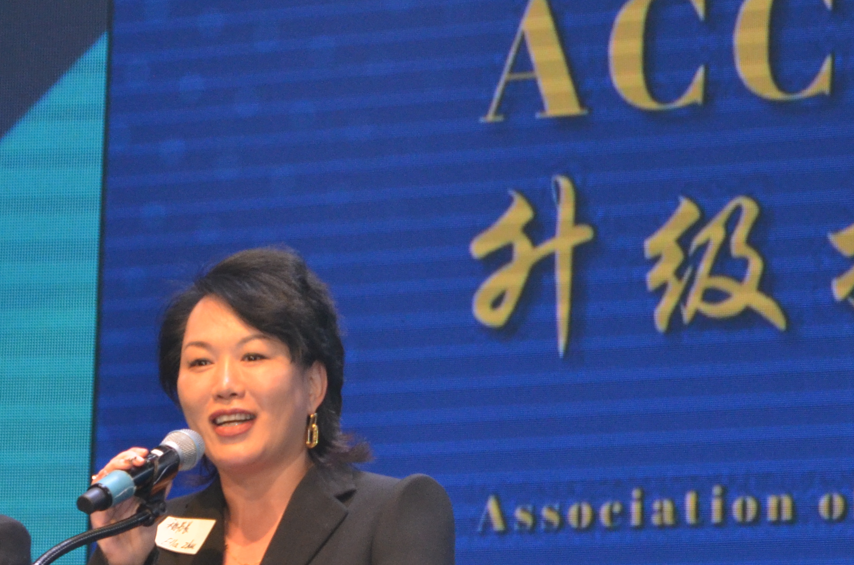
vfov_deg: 4.8
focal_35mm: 286
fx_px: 6777
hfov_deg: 7.2
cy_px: 306
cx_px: 204
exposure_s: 1/100
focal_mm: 75
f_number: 5.3
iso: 1000
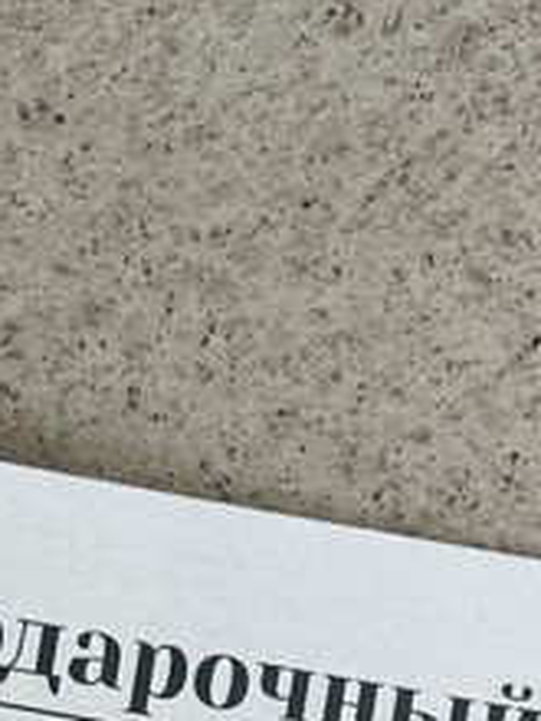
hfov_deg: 10.4
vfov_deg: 13.3
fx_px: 2959
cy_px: 990
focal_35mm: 142
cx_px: 233
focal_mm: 5.7
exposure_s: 1/121
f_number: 1.5
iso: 32
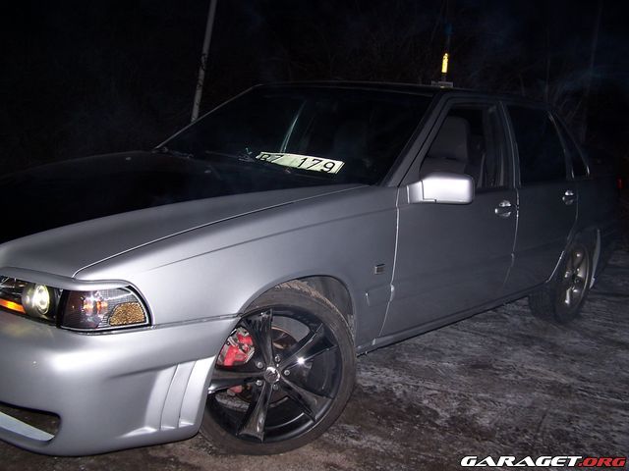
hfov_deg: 49.0
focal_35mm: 38
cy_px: 236
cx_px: 314
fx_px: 690
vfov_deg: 37.7
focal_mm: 6.3
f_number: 2.8
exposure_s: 1/60
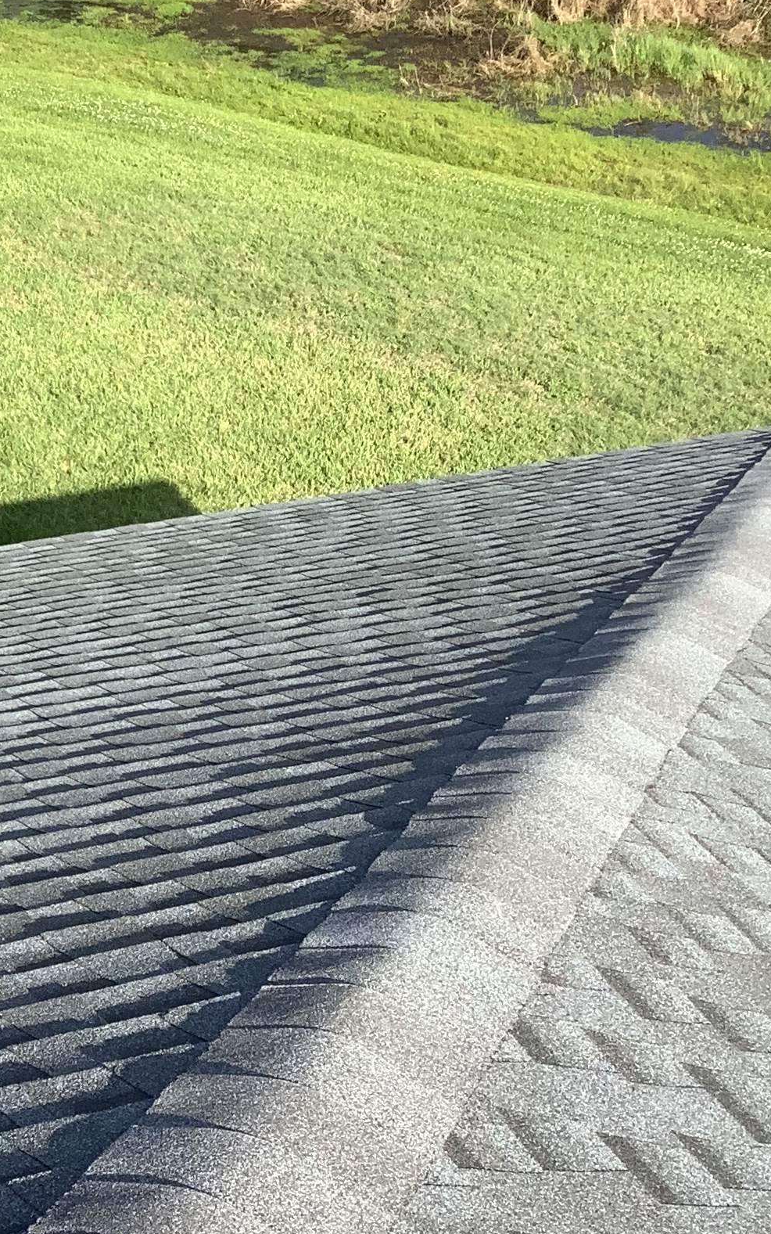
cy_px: 642
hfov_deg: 18.2
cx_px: -146
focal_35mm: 68
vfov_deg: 30.2
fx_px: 2286
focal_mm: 3.3
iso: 25
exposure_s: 1/696
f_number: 2.4
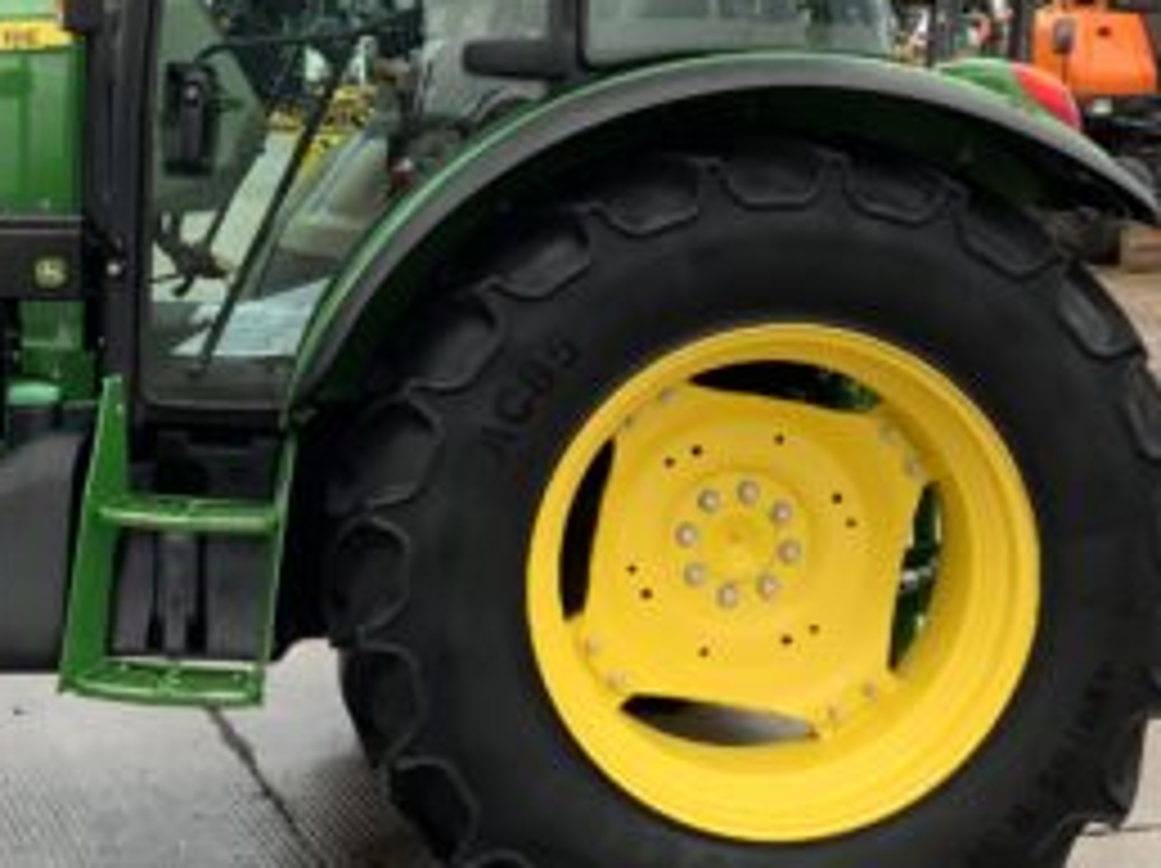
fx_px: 2413
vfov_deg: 20.3
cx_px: 374
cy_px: 229
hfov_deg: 26.9
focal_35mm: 72
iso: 16
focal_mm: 3
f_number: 1.8
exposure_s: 1/316
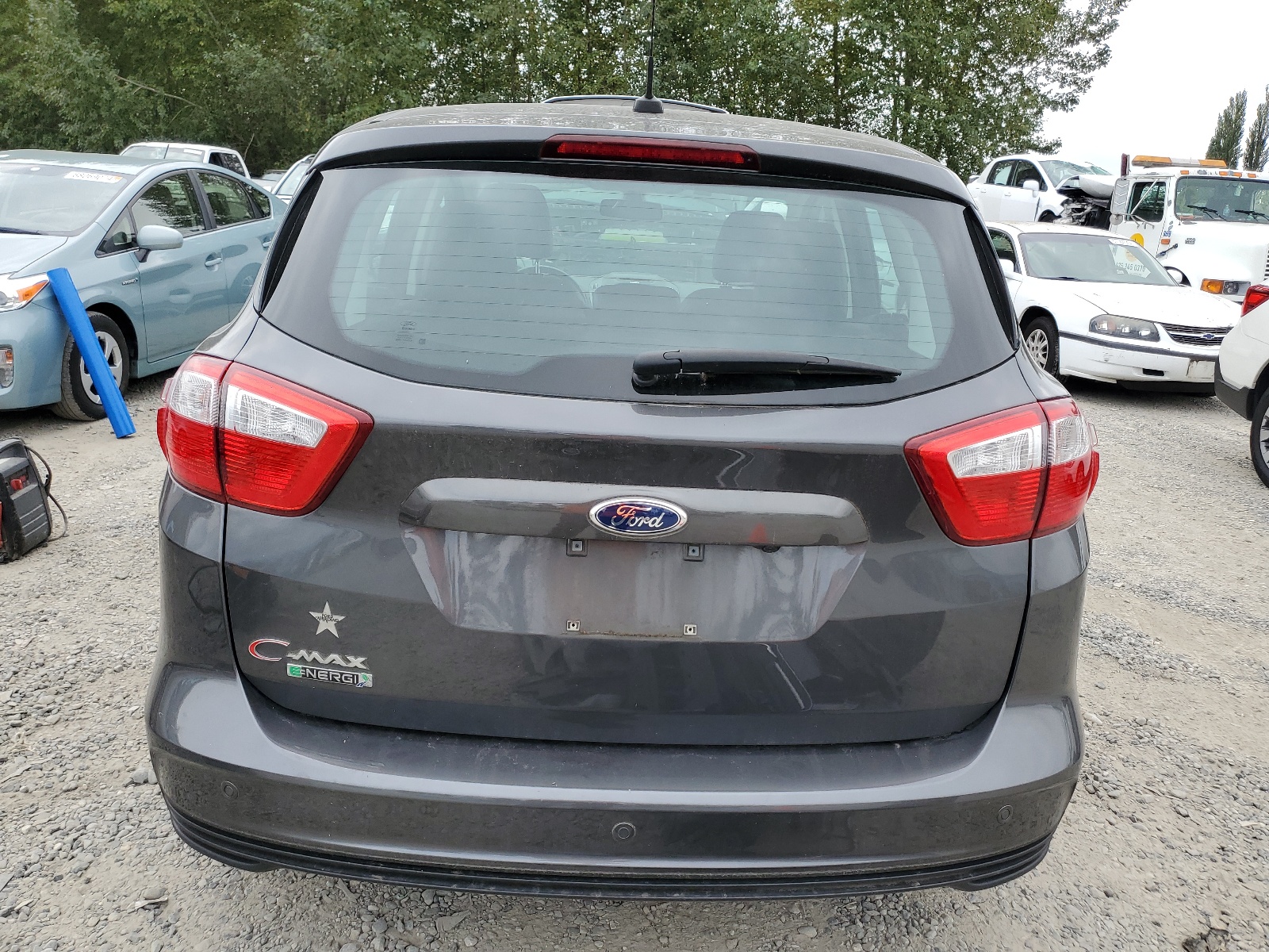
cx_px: 634
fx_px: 953
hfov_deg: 67.3
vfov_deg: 53.1
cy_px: 476
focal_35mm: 26
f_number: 1.5
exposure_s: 1/1250
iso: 50
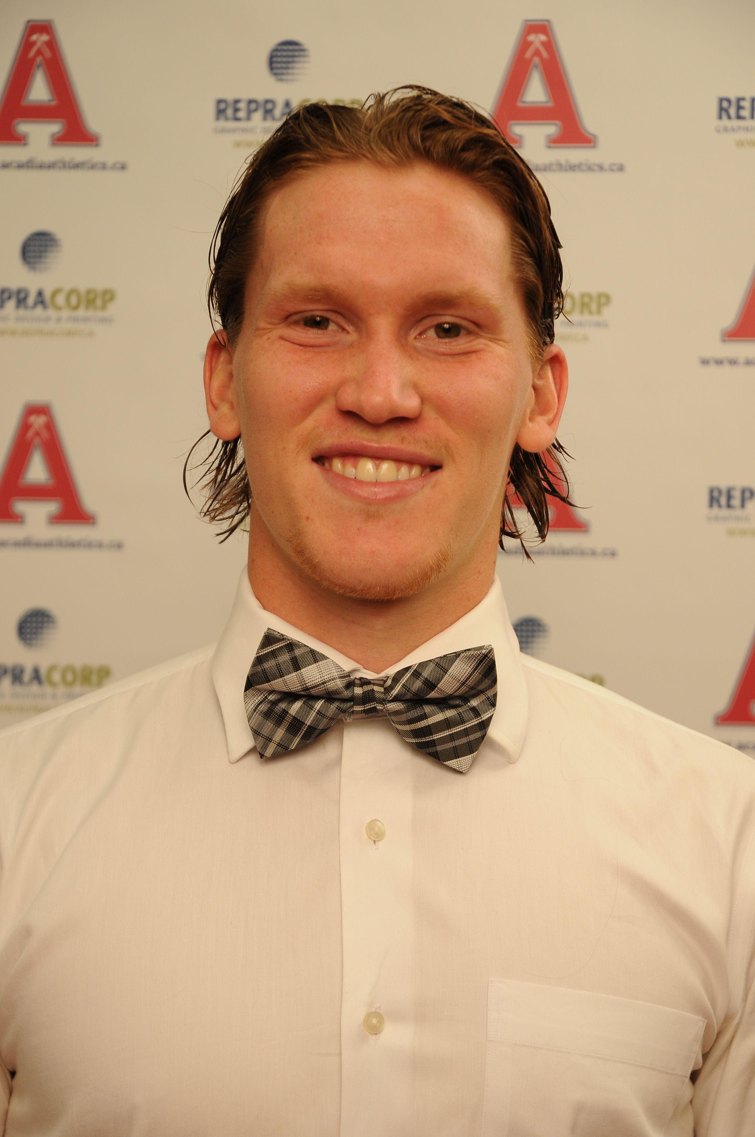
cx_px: 378
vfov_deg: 22.6
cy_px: 568
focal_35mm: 90
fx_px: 2838
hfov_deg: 15.2
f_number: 4.5
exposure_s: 1/100
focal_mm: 60
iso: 400
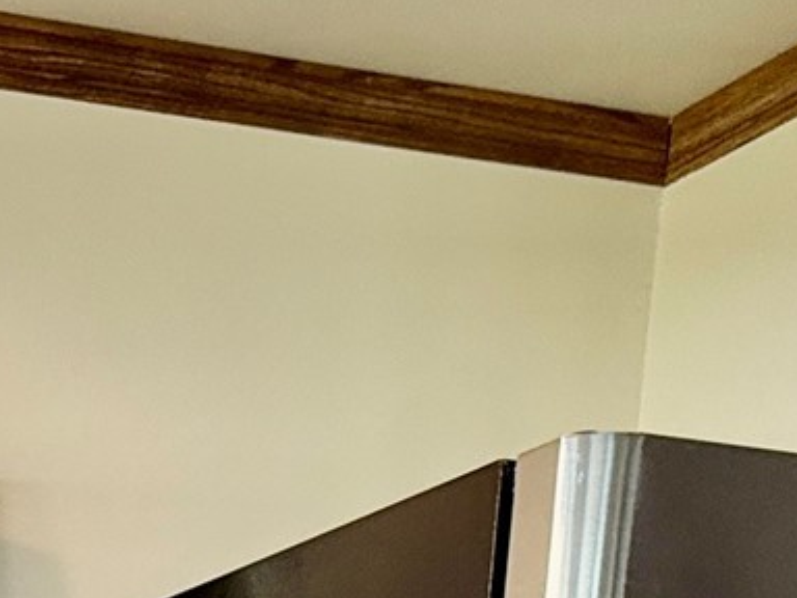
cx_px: -440
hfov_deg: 22.2
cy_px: 1146
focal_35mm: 70
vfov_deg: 16.6
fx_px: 1612
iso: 160
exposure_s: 1/120
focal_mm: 2.22
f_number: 2.2
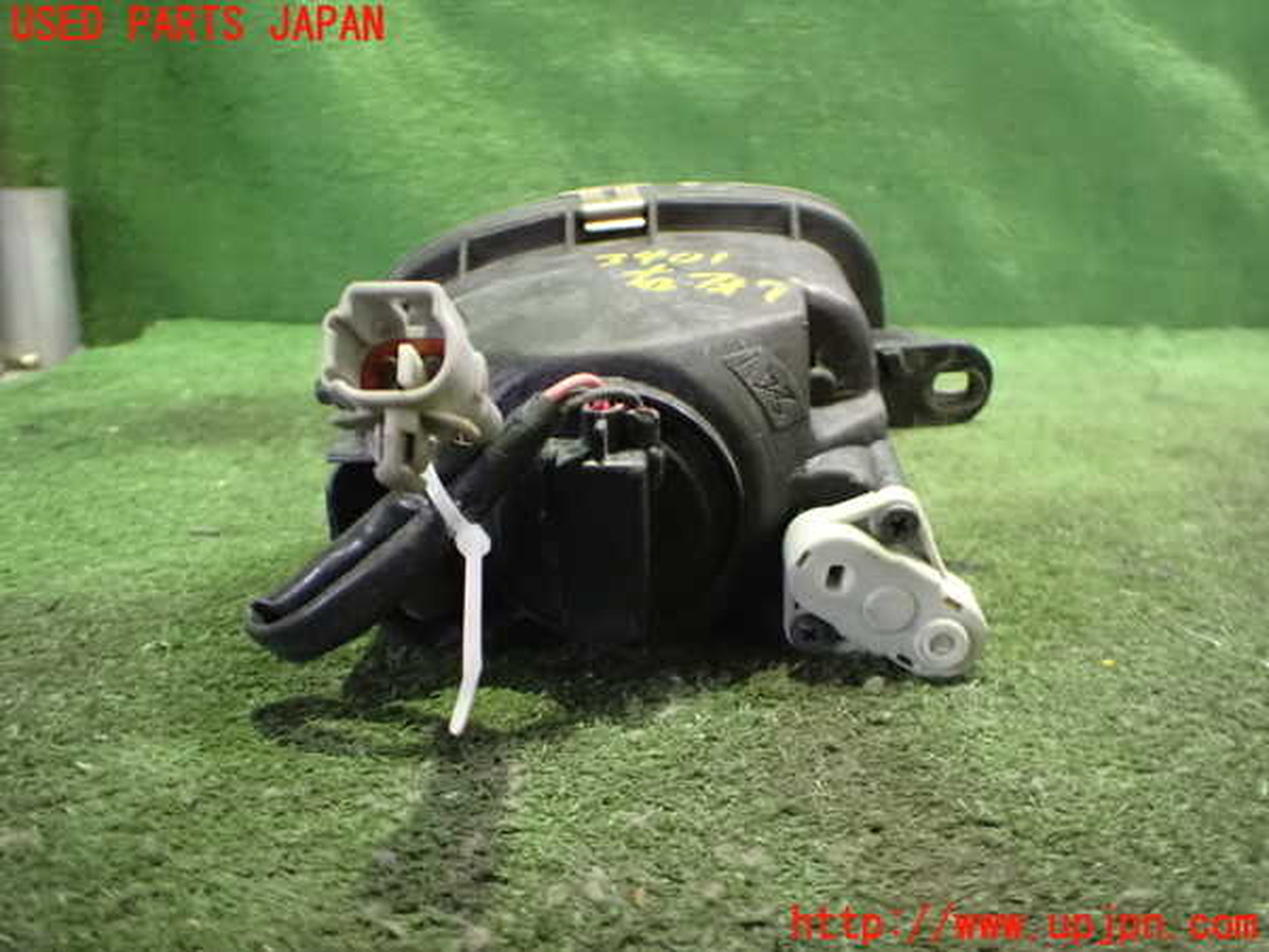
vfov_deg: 46.8
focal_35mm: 30
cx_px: 634
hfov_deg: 60.0
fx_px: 1100
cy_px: 476
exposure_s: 1/30
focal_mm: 5.4
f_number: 2.3
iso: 1600
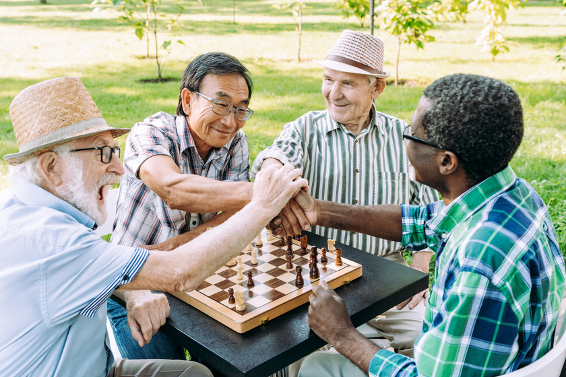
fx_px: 660
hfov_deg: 46.4
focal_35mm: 42
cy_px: 188
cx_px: 283
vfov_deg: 31.9
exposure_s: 1/200
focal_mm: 28
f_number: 3.5
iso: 200
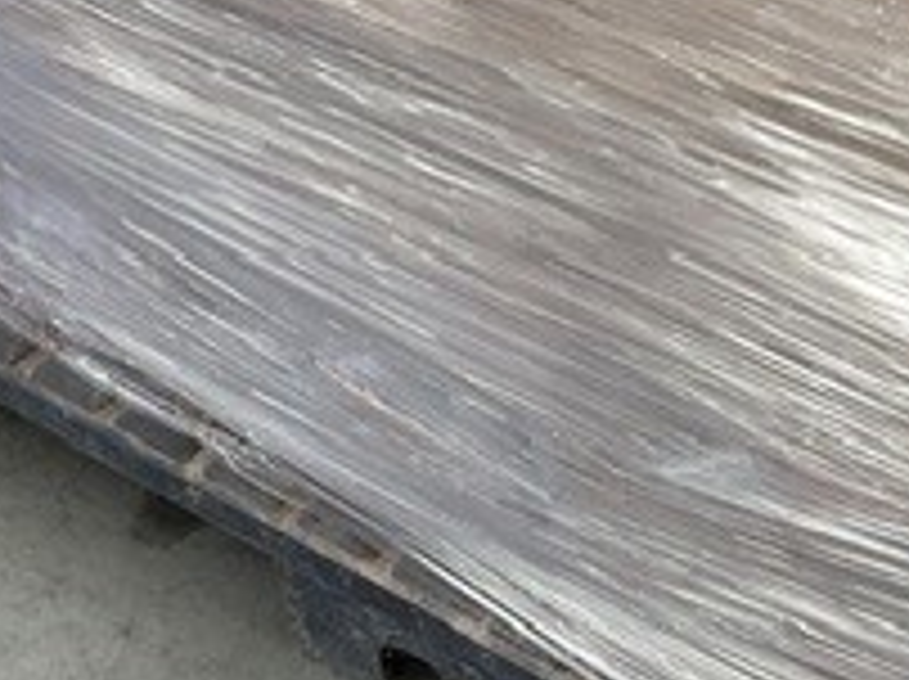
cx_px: 904
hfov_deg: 20.7
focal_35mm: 92
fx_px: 2413
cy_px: 77
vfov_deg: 15.8
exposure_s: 1/120
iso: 40
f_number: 1.8
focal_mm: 3
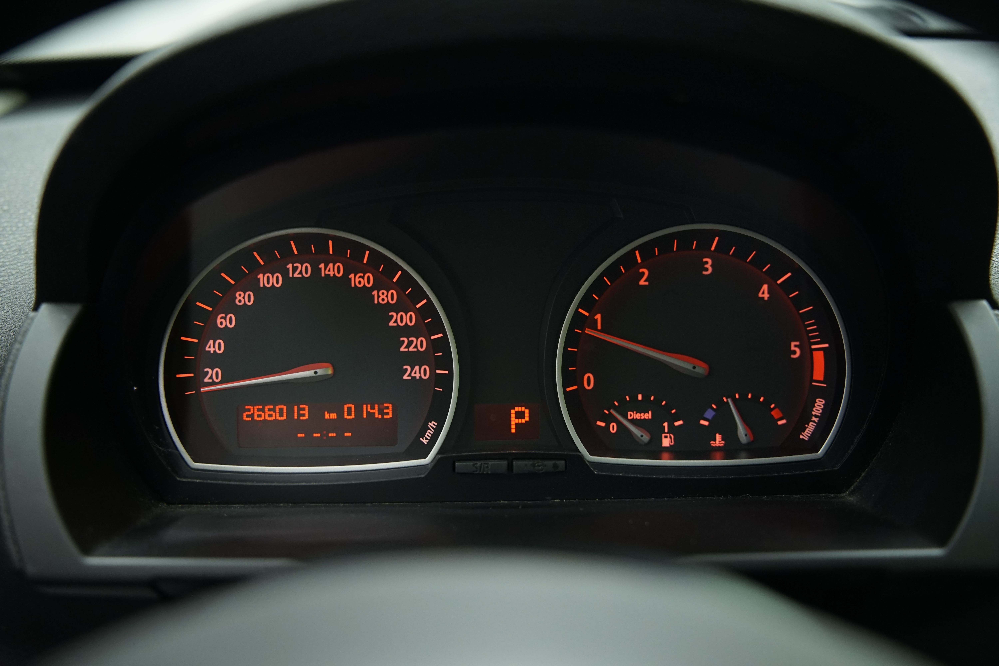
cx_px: 500
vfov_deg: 36.9
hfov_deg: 53.1
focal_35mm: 36
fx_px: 999
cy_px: 333
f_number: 2.8
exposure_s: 1/40
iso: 1250
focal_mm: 36
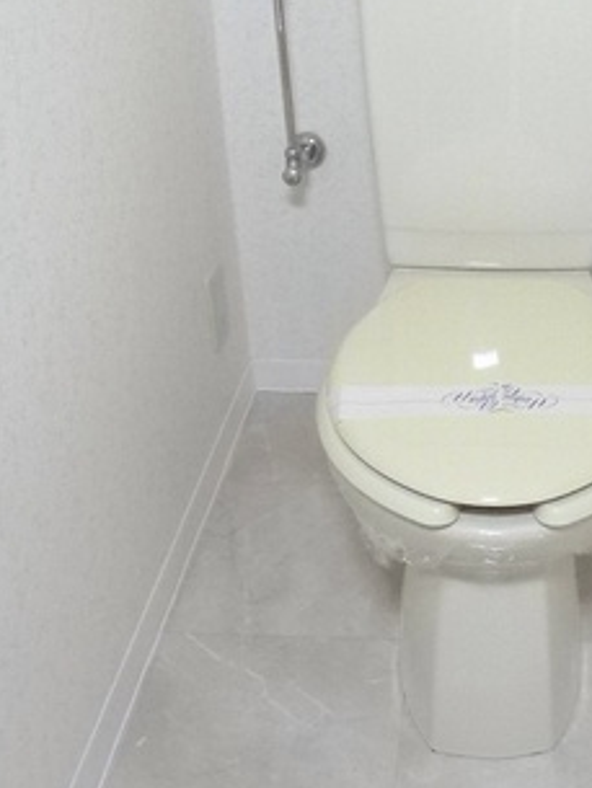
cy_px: 295
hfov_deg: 25.9
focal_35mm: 55
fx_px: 1253
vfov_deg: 34.7
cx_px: 503
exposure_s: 1/250
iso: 1600
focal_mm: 5.1
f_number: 2.8
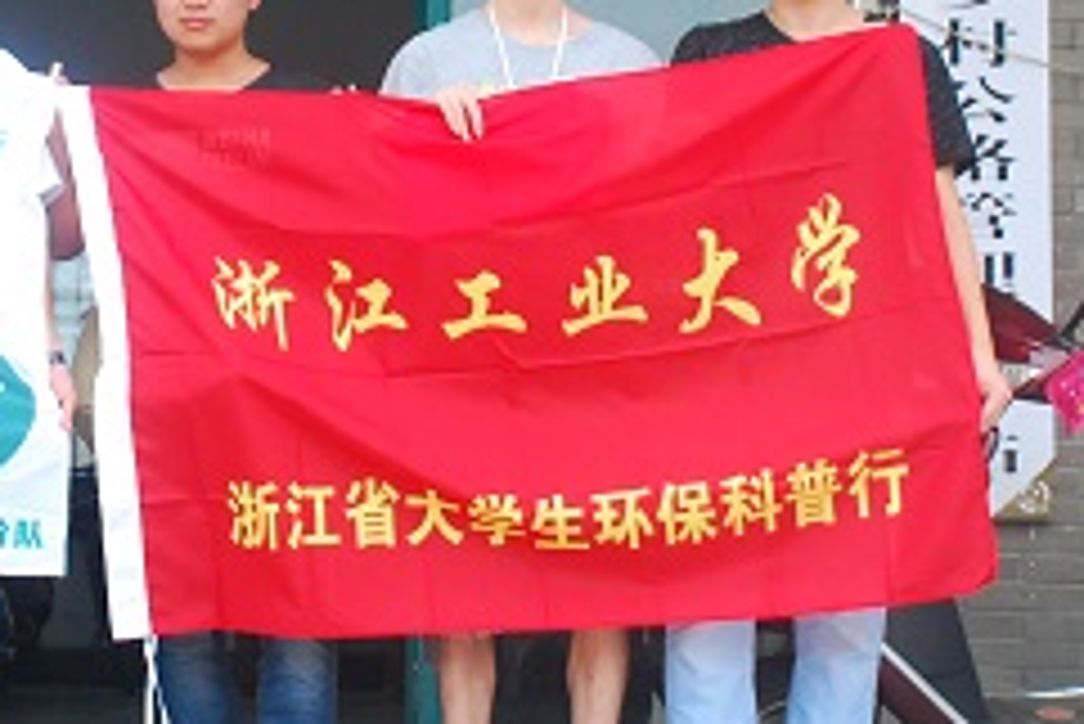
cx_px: 207
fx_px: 3285
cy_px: 205
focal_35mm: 109
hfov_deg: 18.6
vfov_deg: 12.6
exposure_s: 1/1250
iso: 800
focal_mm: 35
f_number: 8
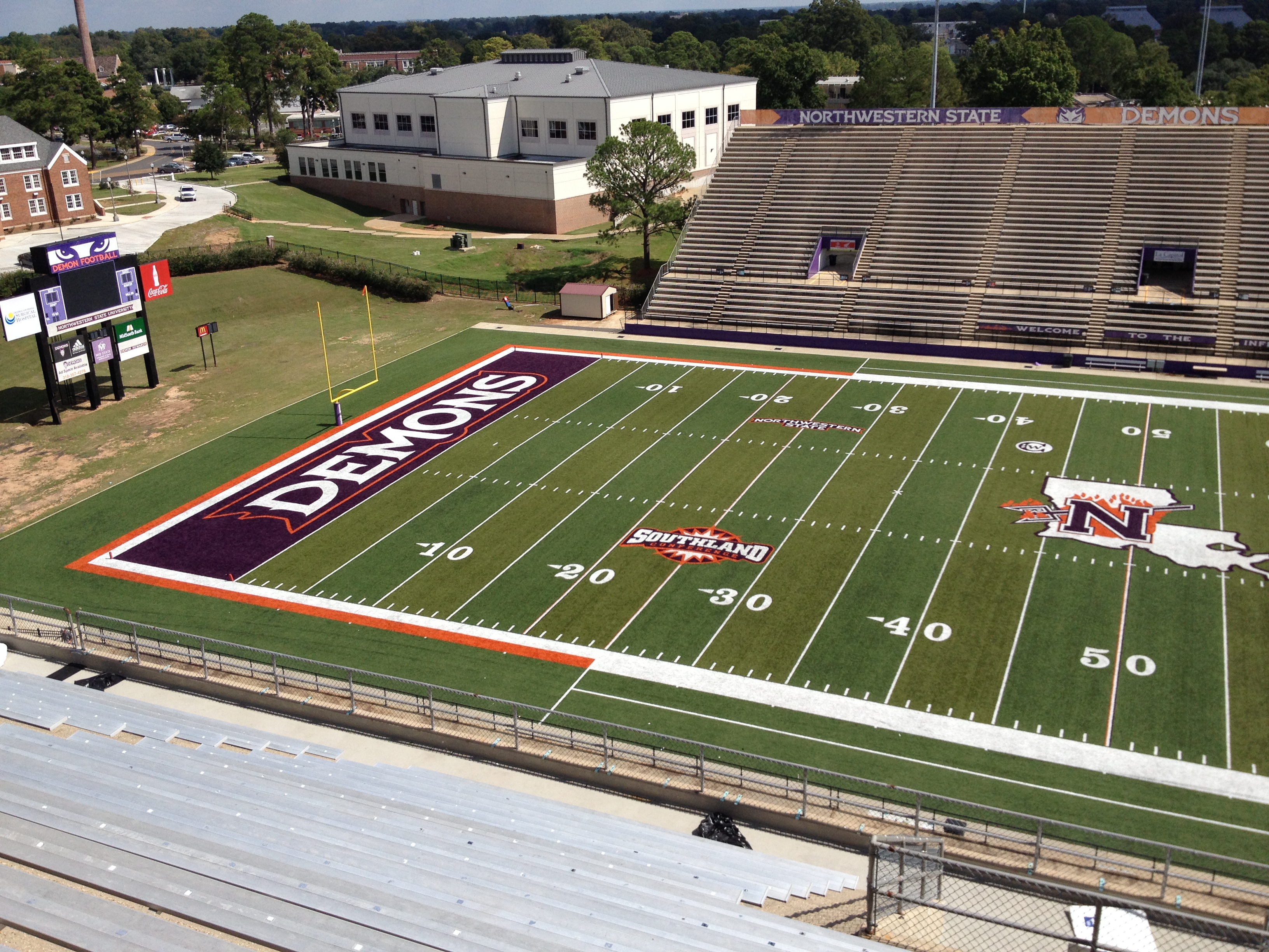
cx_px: 634
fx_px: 1283
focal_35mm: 35
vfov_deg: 40.7
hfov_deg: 52.6
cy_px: 476
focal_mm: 4.28
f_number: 2.4
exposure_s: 1/2404
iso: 50
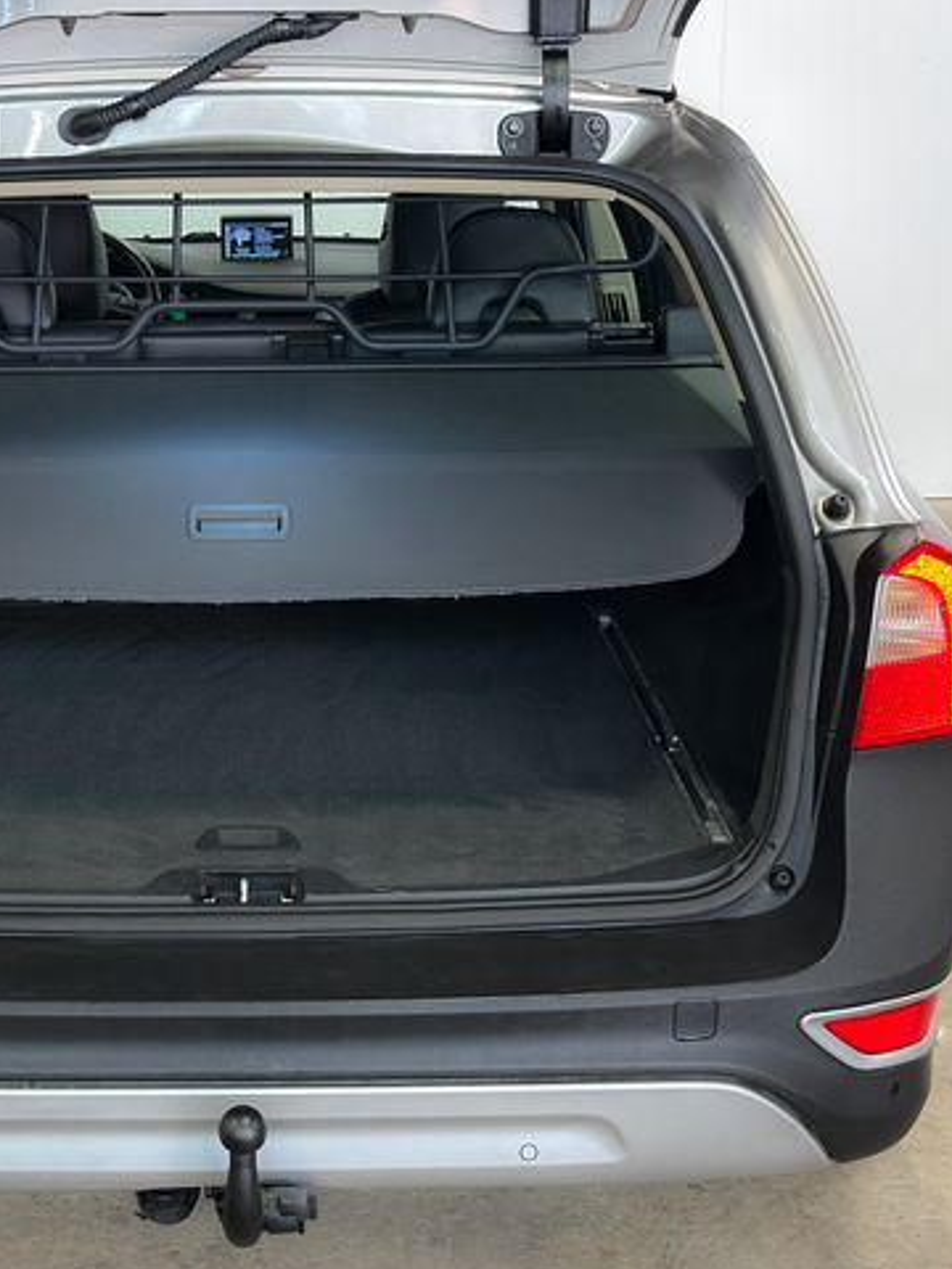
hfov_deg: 22.4
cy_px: 634
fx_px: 2383
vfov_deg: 29.8
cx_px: 257
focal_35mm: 65
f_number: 1.8
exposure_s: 1/40
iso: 250
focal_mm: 6.86
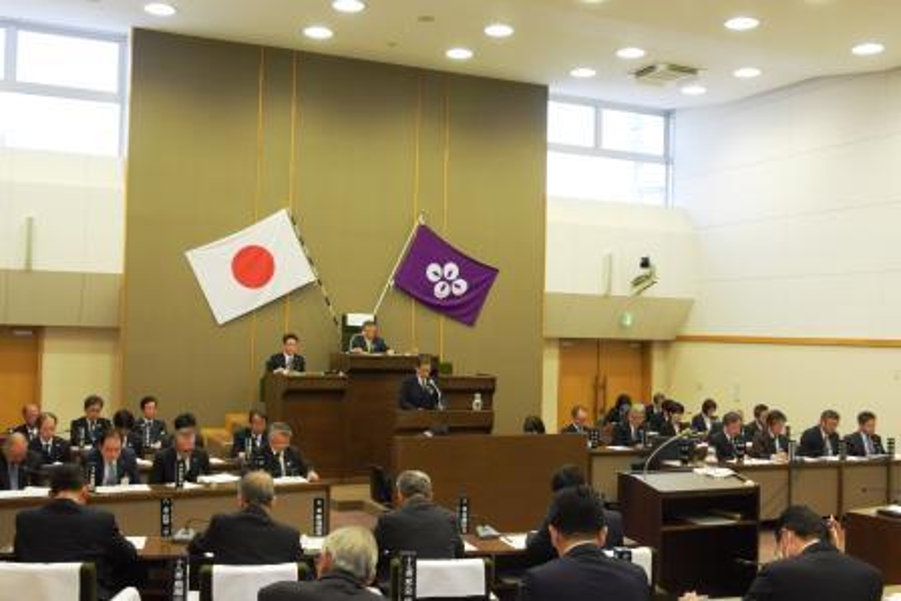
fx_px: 976
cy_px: 300
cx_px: 450
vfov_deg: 34.2
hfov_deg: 49.5
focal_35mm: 39
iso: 2000
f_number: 9
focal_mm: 26
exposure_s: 1/60
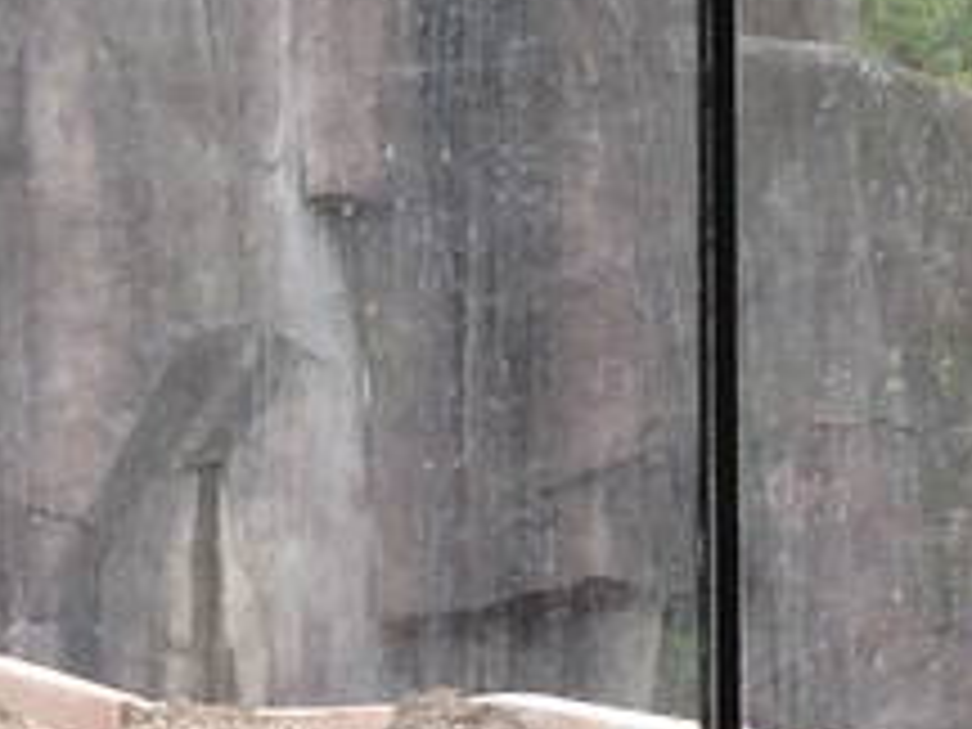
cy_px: 612
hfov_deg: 7.8
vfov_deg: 6.1
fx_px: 6879
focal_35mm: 245
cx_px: -842
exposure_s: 1/313
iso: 50
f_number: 2.4
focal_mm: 4.13
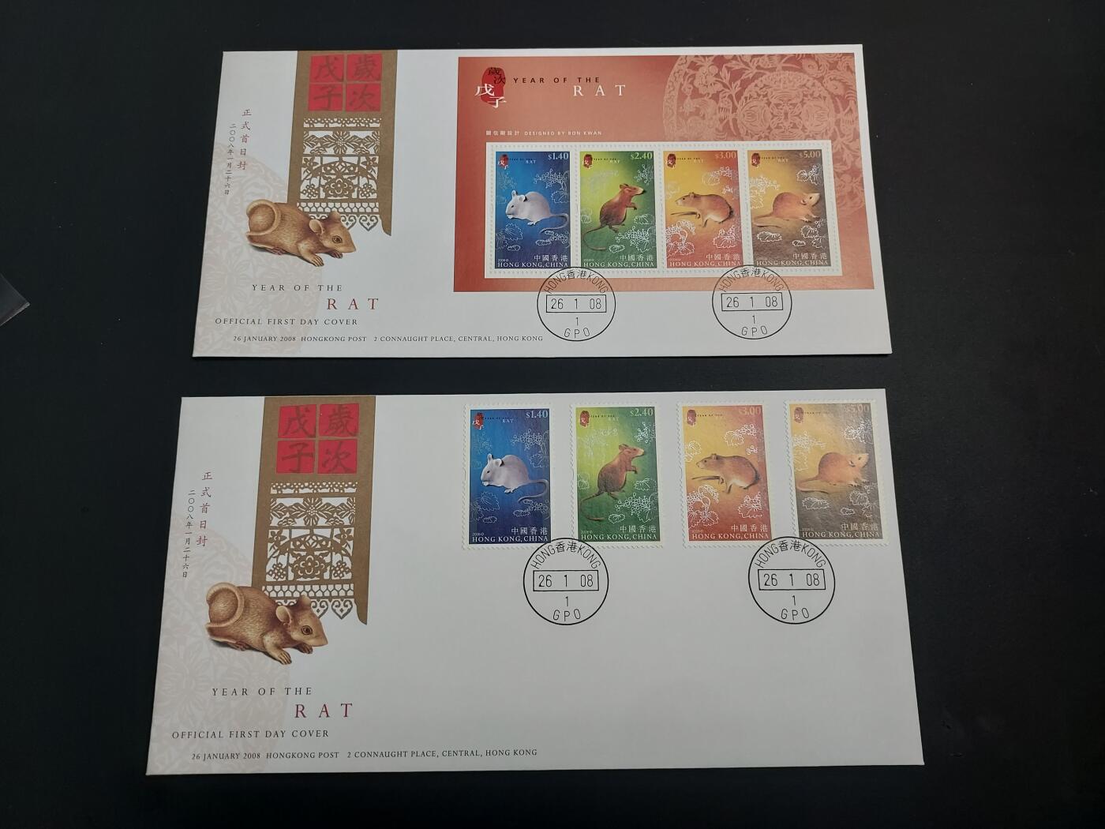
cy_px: 414
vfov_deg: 56.8
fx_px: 766
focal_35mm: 24
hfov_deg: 71.6
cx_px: 552
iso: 64
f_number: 1.8
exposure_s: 1/50
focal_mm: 4.6
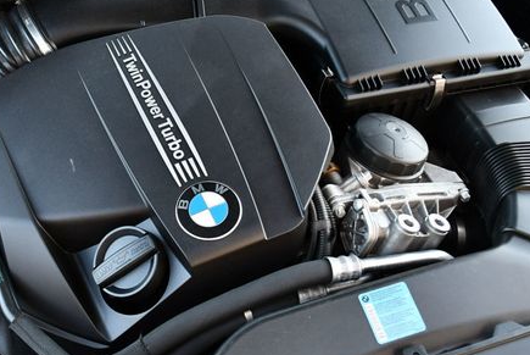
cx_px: 164
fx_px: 781
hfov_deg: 37.0
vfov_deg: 25.5
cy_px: 135
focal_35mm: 53
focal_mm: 18
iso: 800
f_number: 3.5
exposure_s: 1/160
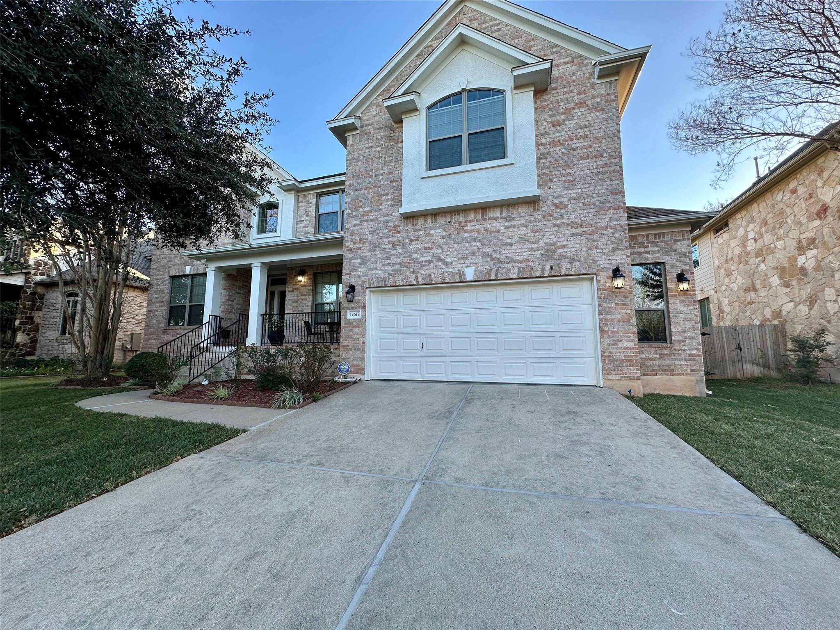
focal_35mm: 14
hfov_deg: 102.1
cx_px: 420
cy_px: 315
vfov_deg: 85.7
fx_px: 340
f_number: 2.2
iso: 40
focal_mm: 2.22
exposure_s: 1/234
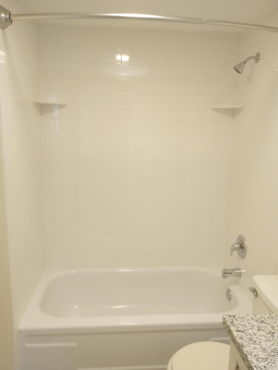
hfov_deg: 49.8
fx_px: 299
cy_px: 185
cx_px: 139
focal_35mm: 28
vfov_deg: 63.4
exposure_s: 1/30
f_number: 1.8
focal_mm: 4.27
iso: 383
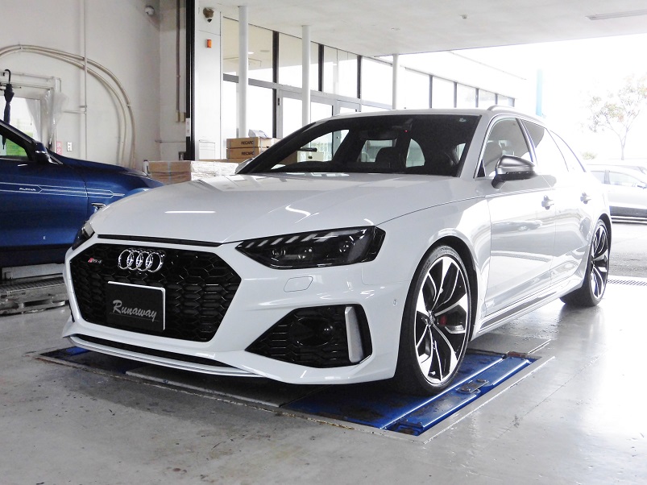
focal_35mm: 43
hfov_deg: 43.9
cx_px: 324
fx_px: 804
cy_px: 242
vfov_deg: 33.6
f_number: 3.8
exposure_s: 1/60
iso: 200
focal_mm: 7.72
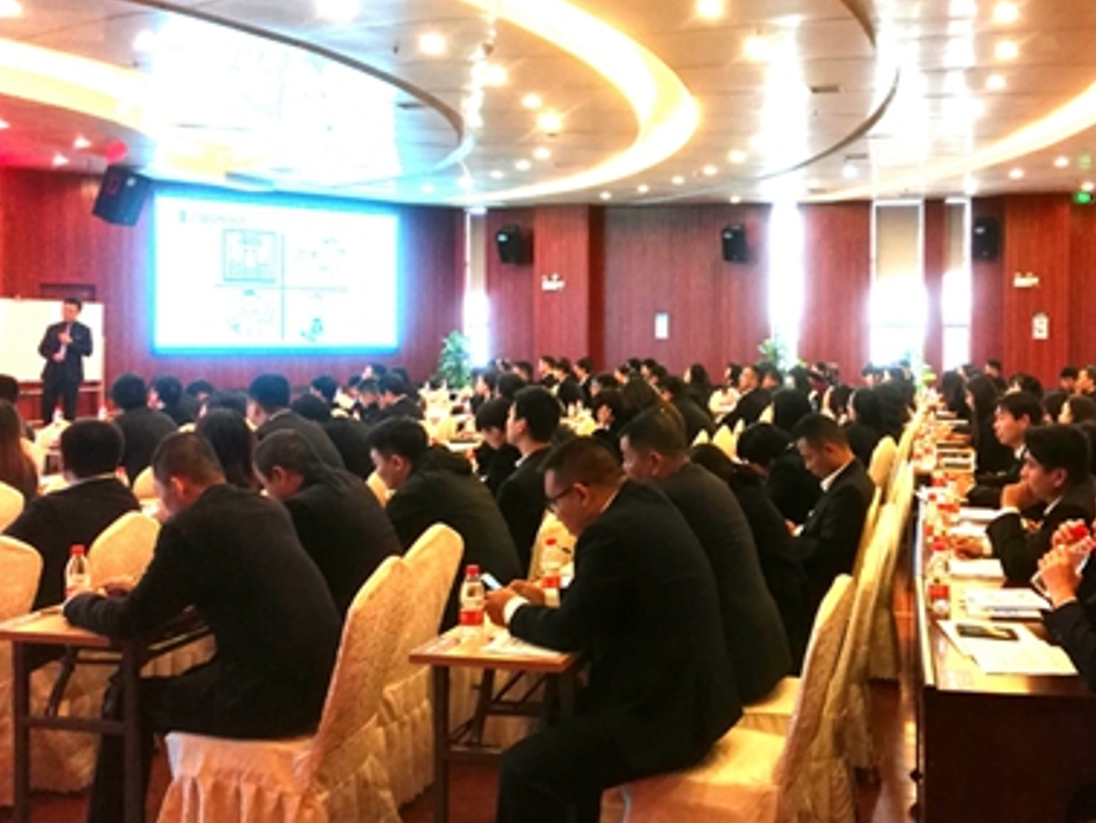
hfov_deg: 49.5
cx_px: 705
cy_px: 358
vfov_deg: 38.6
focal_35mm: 37
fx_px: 1172
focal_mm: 2.96
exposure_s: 1/33
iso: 302
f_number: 2
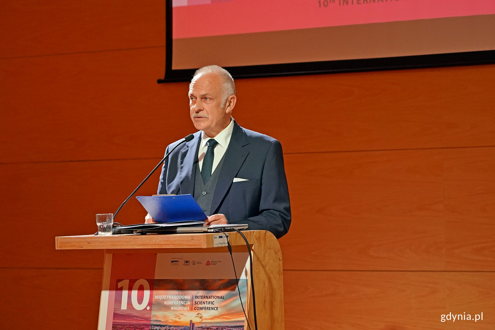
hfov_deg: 19.5
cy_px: 165
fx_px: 1444
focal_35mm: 105
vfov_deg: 13.0
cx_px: 248
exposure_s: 1/200
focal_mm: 105
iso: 4000
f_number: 4.5
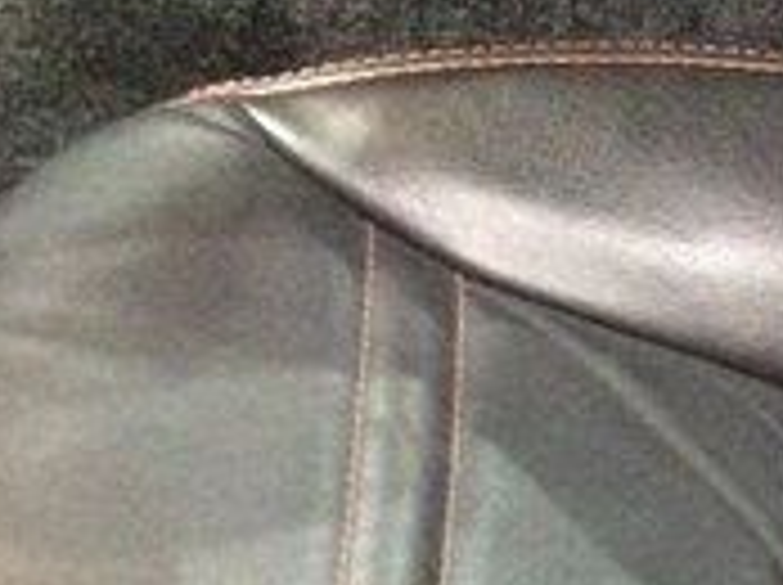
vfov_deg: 11.7
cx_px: 765
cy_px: 1022
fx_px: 2665
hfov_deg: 16.4
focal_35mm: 118
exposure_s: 1/15
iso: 500
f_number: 2.4
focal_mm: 3.3
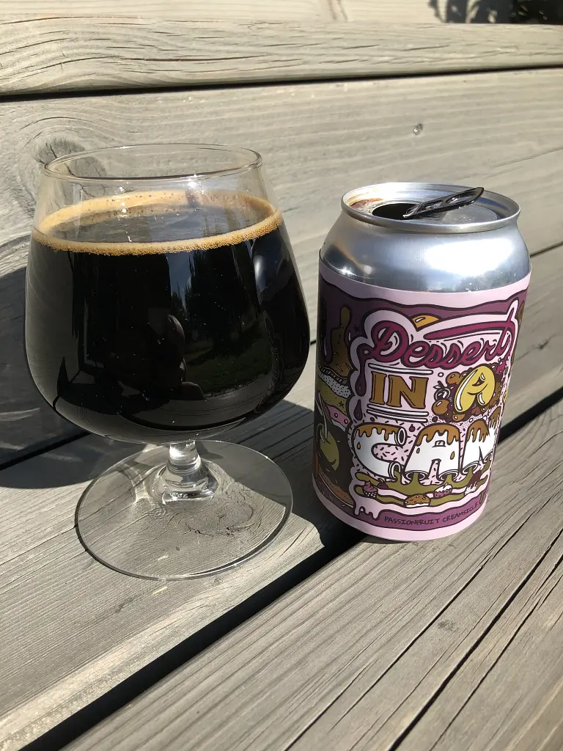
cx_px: 282
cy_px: 376
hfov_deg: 49.7
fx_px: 607
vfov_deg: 63.4
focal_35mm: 28
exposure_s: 1/1499
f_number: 1.8
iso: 20
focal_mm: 3.99
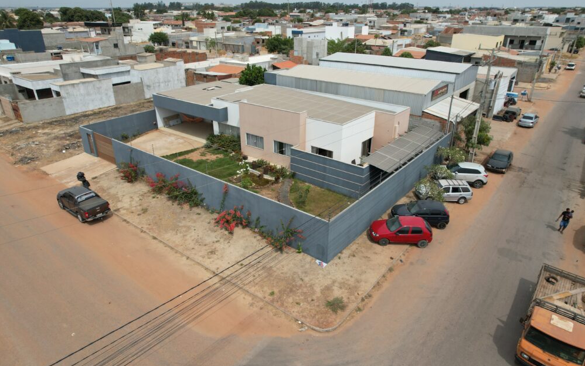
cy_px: 184
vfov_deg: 53.0
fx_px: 367
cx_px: 290
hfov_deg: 77.1
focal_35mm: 23
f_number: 2.8
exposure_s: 1/2500
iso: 100
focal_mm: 8.38
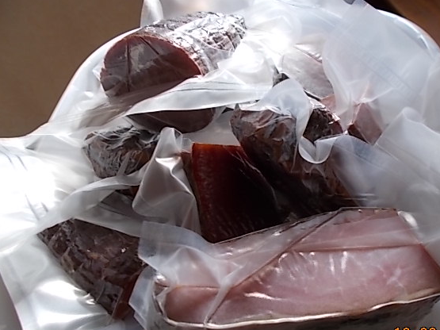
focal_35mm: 30
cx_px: 252
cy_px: 189
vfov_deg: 46.6
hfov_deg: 59.7
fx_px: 381
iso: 80
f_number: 3.2
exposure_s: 1/25
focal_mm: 4.6
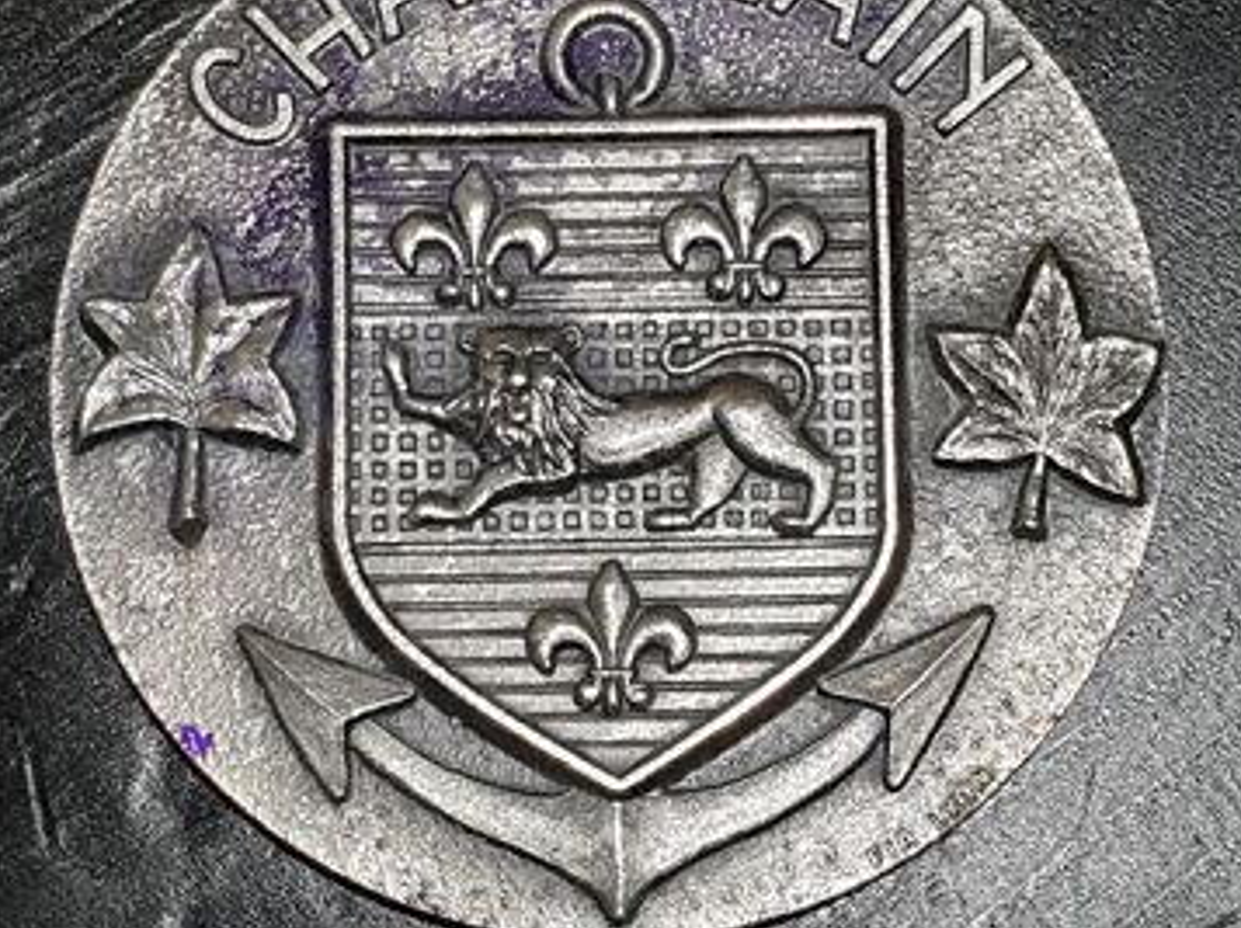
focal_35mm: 35
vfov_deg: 40.5
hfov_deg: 52.7
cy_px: 396
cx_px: 626
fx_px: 1254
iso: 160
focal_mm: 4.3
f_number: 2.4
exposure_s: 1/50
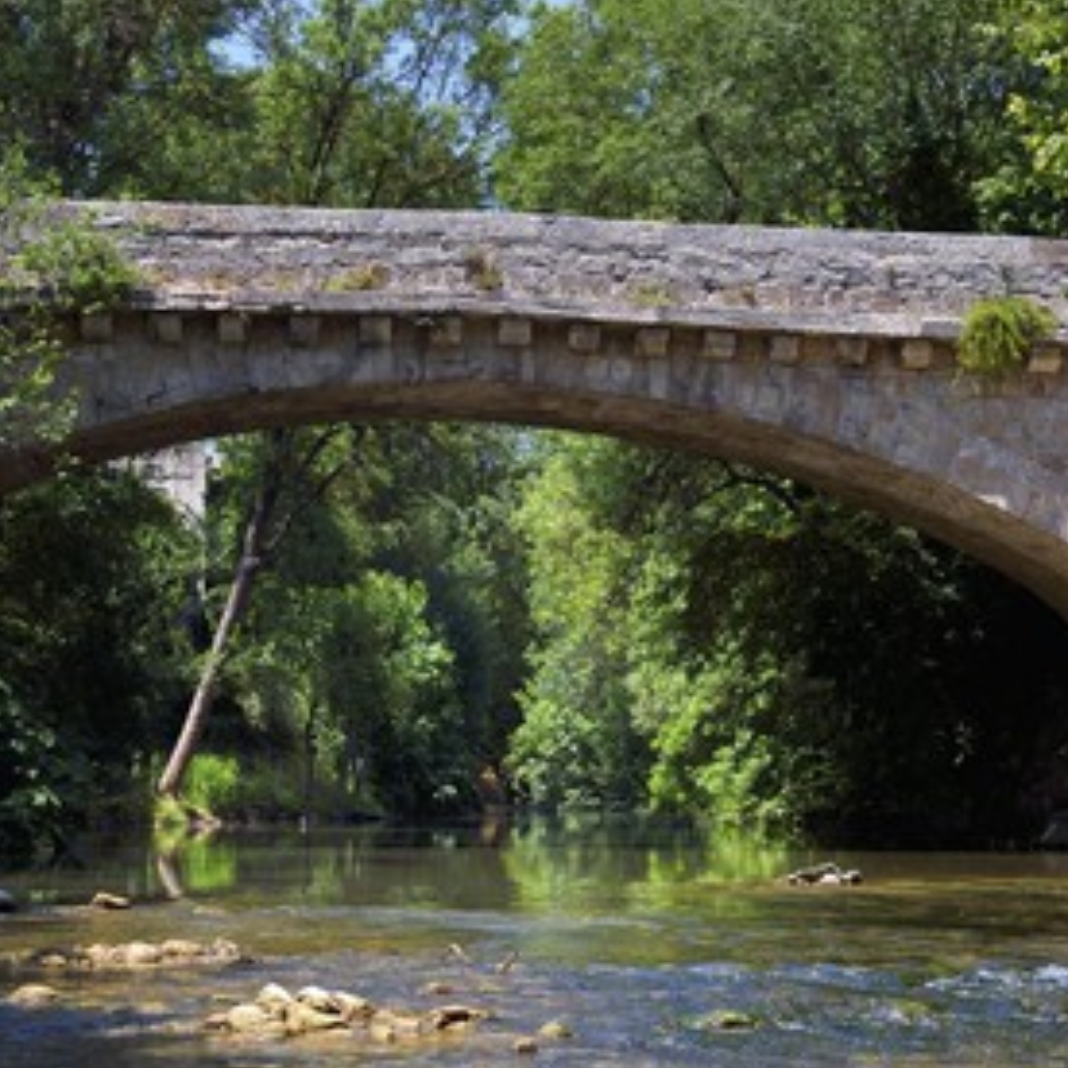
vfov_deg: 23.1
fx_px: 2618
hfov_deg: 23.0
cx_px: 596
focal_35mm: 75
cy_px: 530
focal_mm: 58
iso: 200
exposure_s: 1/160
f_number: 16
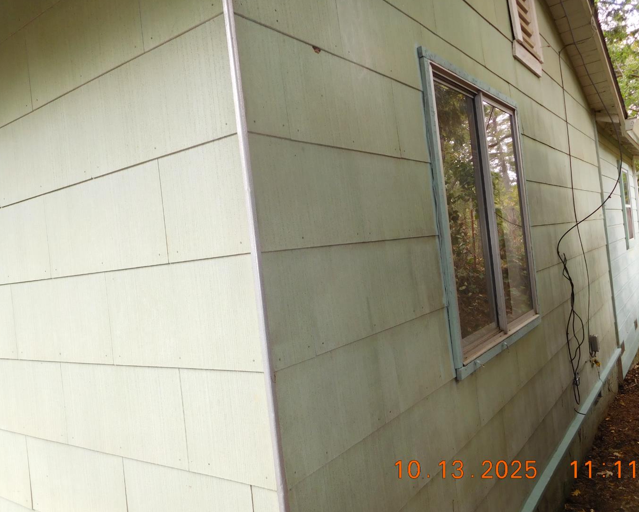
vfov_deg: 53.2
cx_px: 331
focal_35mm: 27
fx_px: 511
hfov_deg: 64.0
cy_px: 260
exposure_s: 1/50
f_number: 3.4
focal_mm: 4.5
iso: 125
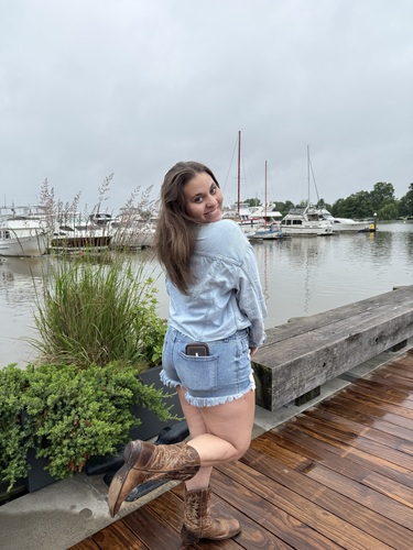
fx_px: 382
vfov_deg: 71.6
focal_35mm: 24
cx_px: 206
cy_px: 275
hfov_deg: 56.8
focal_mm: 6.76
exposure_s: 1/1156
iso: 80
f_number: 1.78
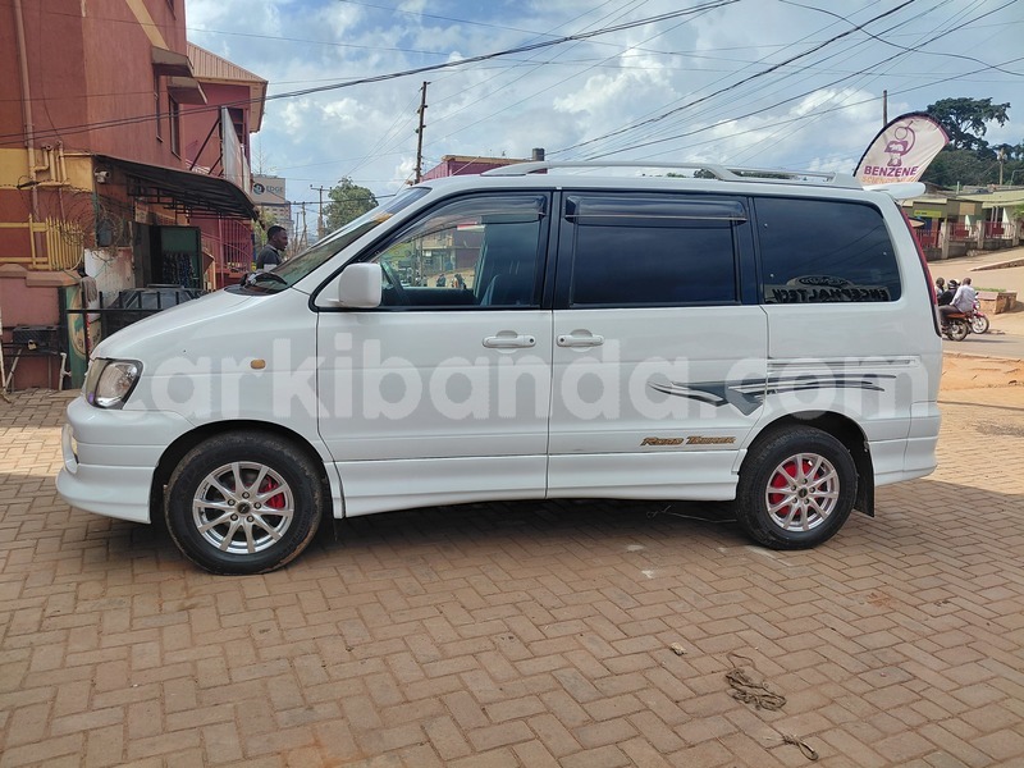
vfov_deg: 54.9
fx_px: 740
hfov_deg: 69.4
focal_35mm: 25
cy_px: 384
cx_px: 512
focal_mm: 4.69
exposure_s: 1/2153
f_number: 1.8
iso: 50
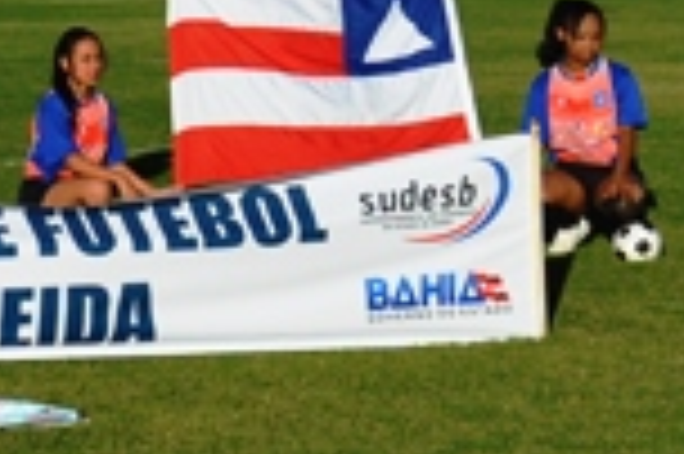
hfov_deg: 9.4
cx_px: -369
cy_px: -9
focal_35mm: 214
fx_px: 4055
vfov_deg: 6.4
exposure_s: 1/2000
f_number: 7.1
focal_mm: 27
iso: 280
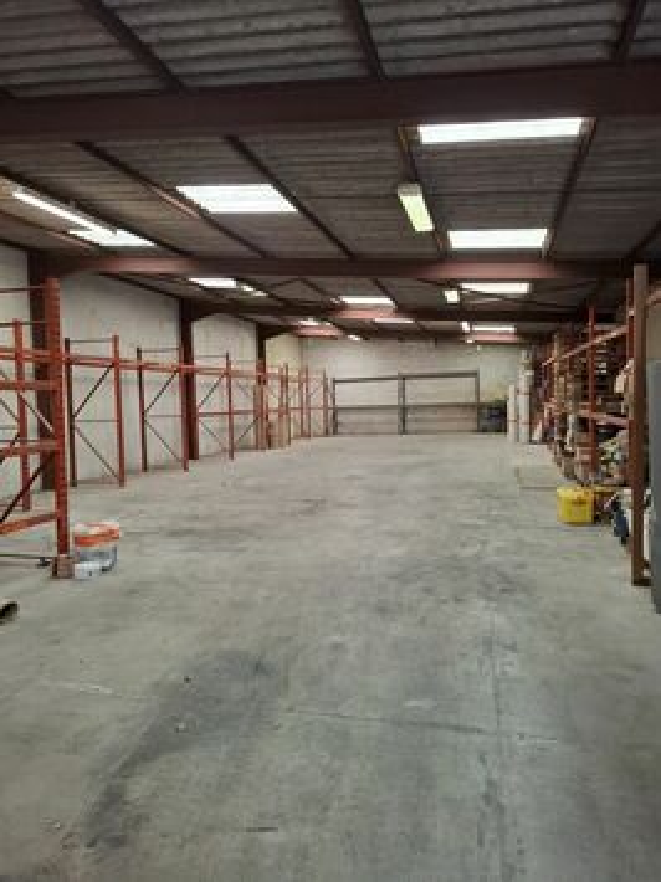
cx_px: 330
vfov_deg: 73.9
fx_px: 586
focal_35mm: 23
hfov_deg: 58.9
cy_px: 441
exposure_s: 1/50
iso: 200
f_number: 1.8
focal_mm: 5.54
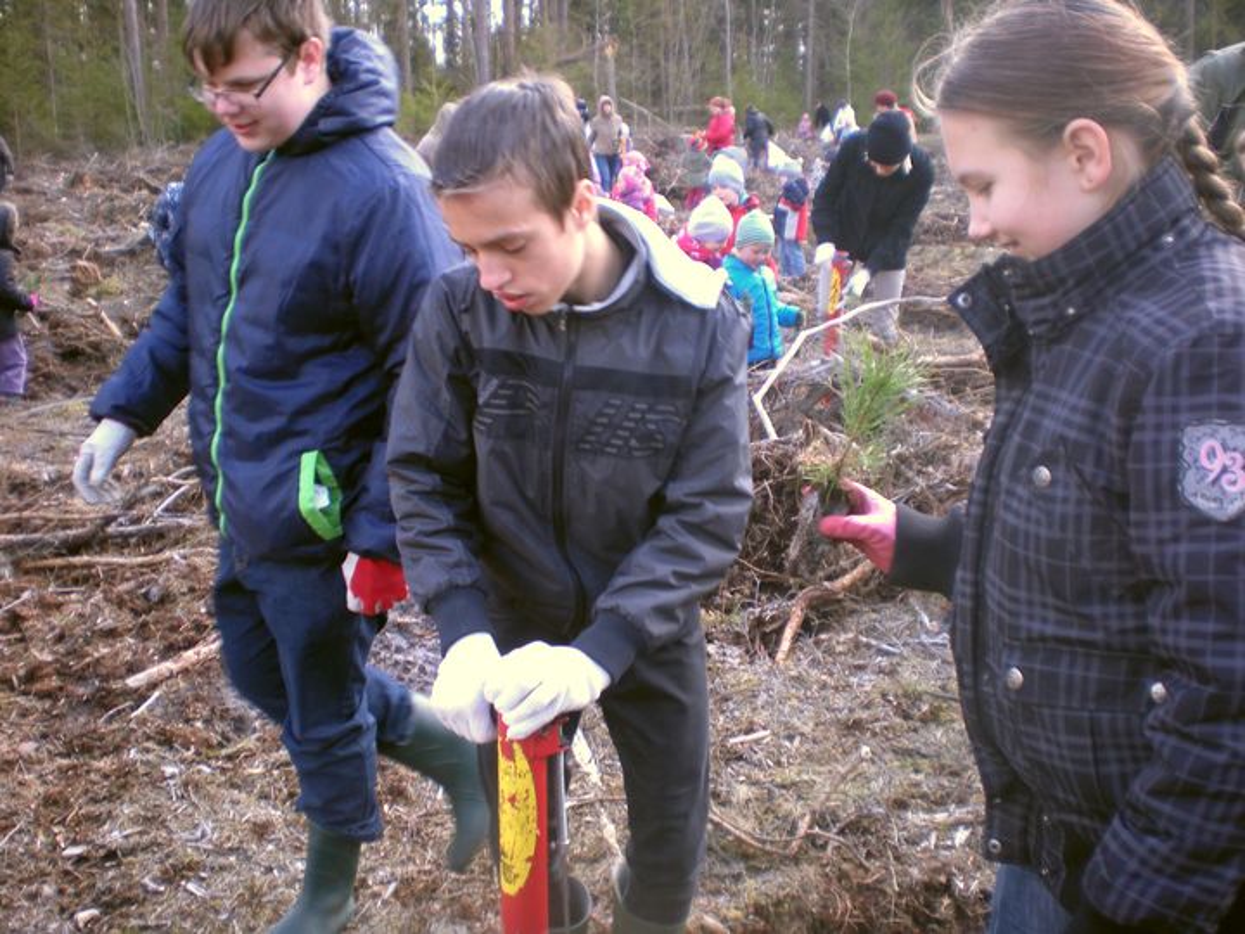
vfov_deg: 37.7
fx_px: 1367
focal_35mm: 38
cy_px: 467
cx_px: 622
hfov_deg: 49.0
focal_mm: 6.3
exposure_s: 1/78.5
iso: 64
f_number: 3.1
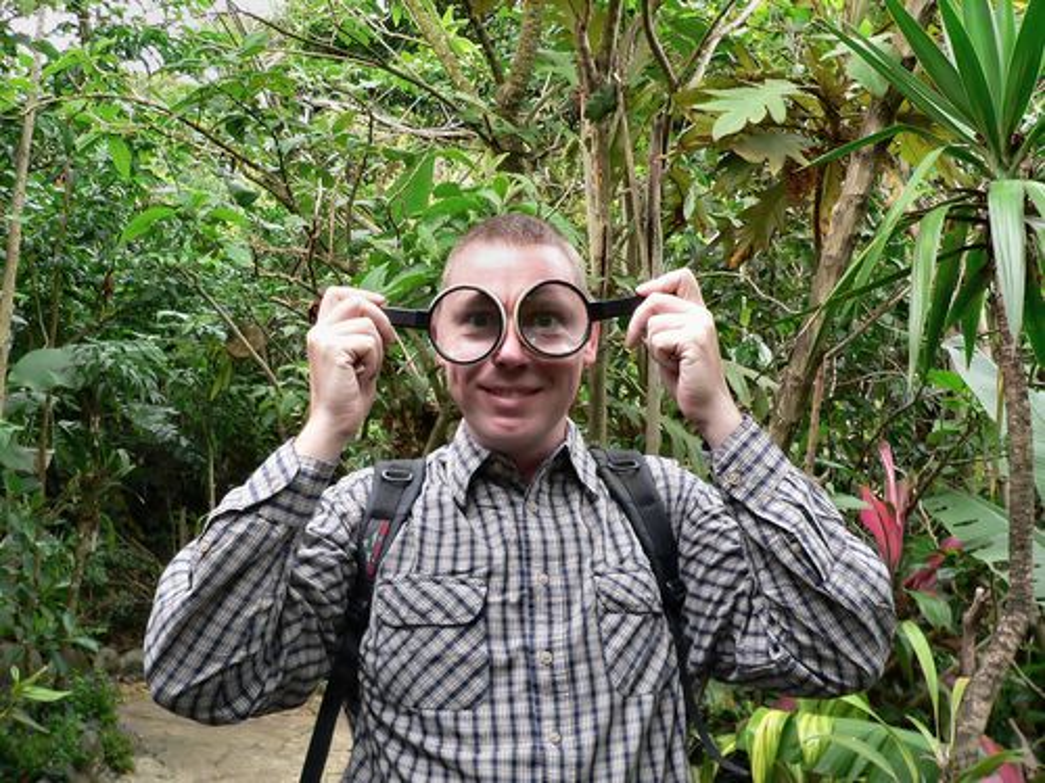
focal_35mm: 36
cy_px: 392
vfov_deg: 39.7
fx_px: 1087
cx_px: 522
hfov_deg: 51.4
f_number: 2.8
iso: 200
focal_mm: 6
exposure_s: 1/40
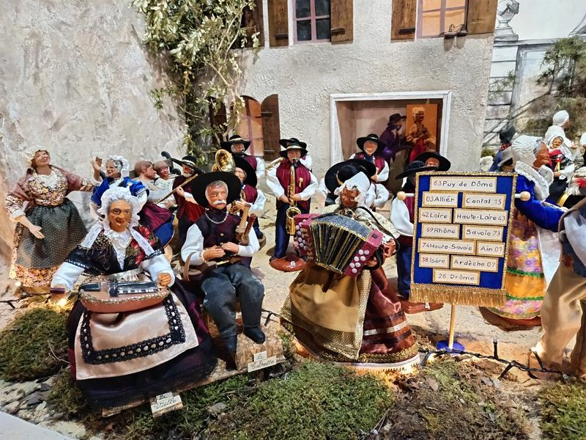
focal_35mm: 24
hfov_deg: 71.6
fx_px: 406
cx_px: 293
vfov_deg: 56.8
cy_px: 220
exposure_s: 1/20
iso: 3643
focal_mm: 5.31
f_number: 1.7
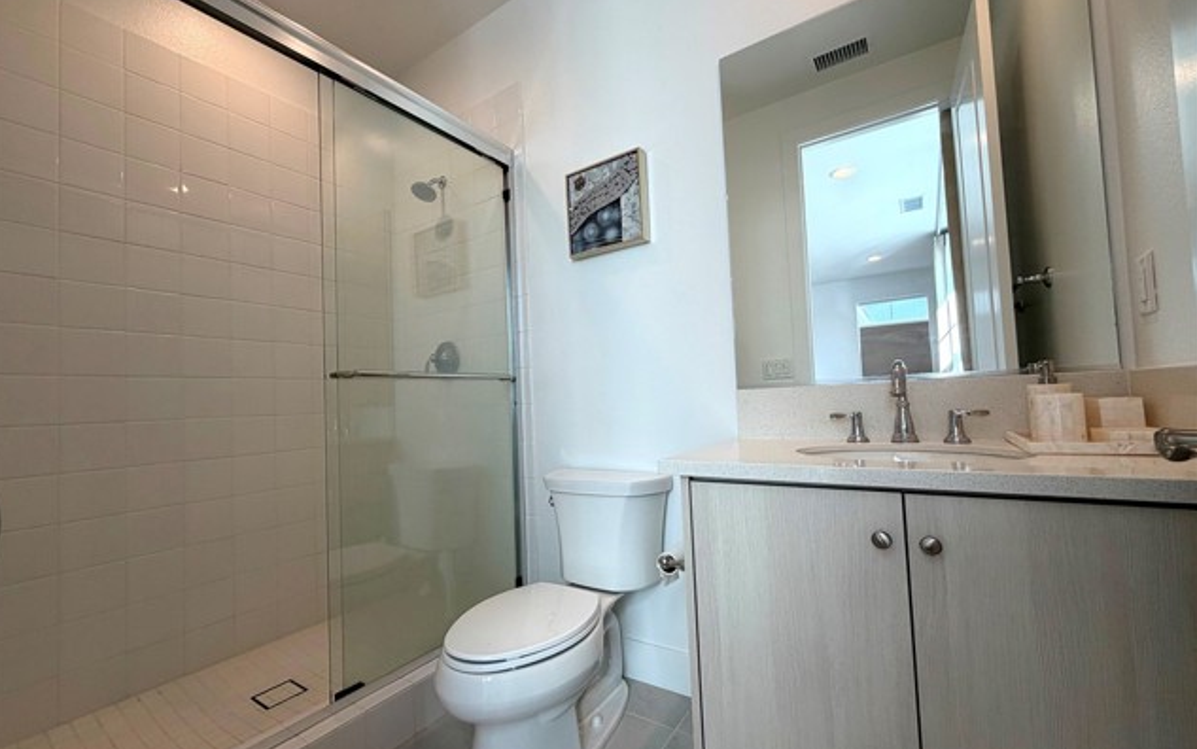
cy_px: 384
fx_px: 489
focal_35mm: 15
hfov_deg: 101.4
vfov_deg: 74.8
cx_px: 594
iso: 64
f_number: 2.2
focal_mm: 2.22
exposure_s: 1/120
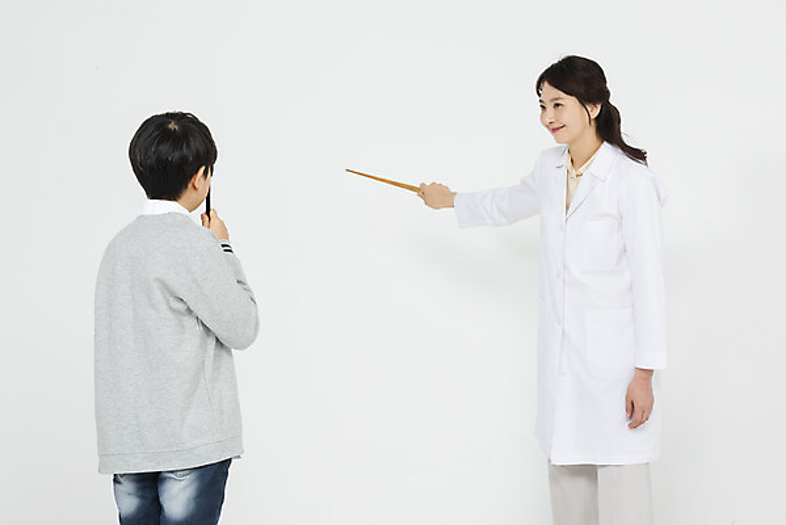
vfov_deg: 13.4
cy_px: 262
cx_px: 393
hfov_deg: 20.0
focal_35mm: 102
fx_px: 2228
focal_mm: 102
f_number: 18
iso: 100
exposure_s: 1/125
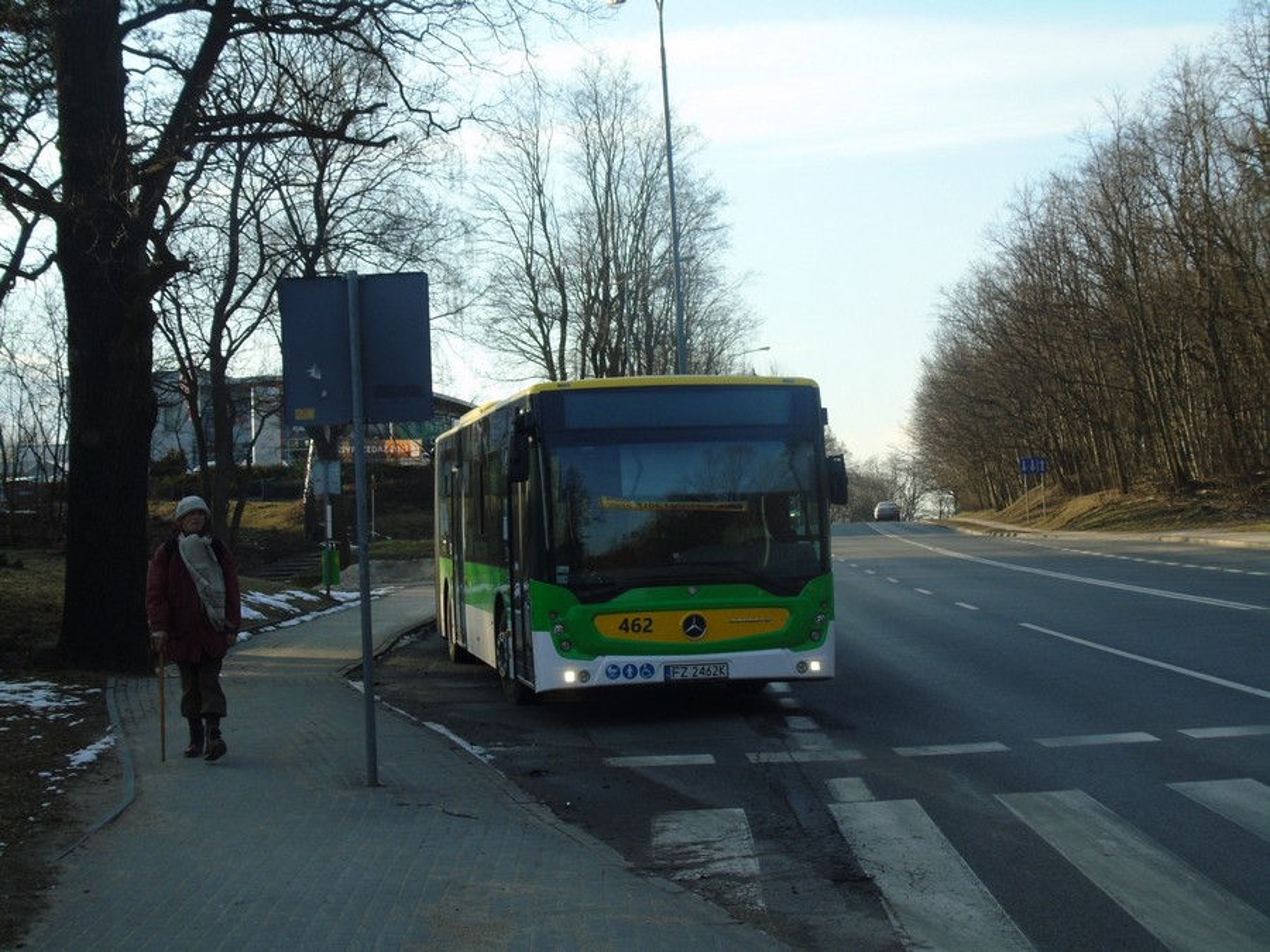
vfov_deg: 27.0
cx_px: 635
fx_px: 1981
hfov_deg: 35.5
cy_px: 476
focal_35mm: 54
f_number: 4.3
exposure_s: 1/250
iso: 80
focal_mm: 9.6
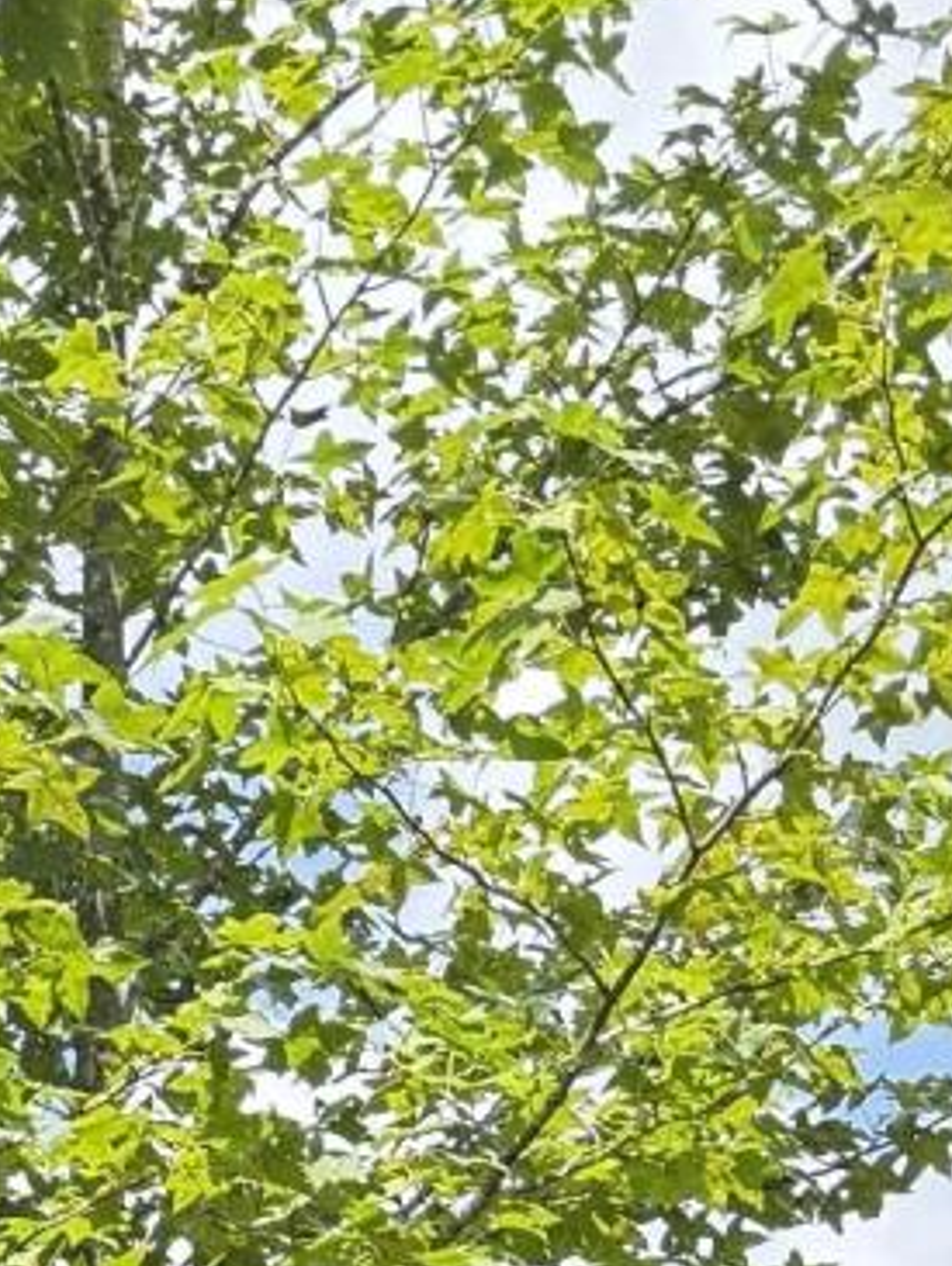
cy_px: 2490
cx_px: -1018
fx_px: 4798
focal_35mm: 131
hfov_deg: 10.3
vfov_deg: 13.1
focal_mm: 6.76
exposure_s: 1/1156
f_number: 1.78
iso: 100
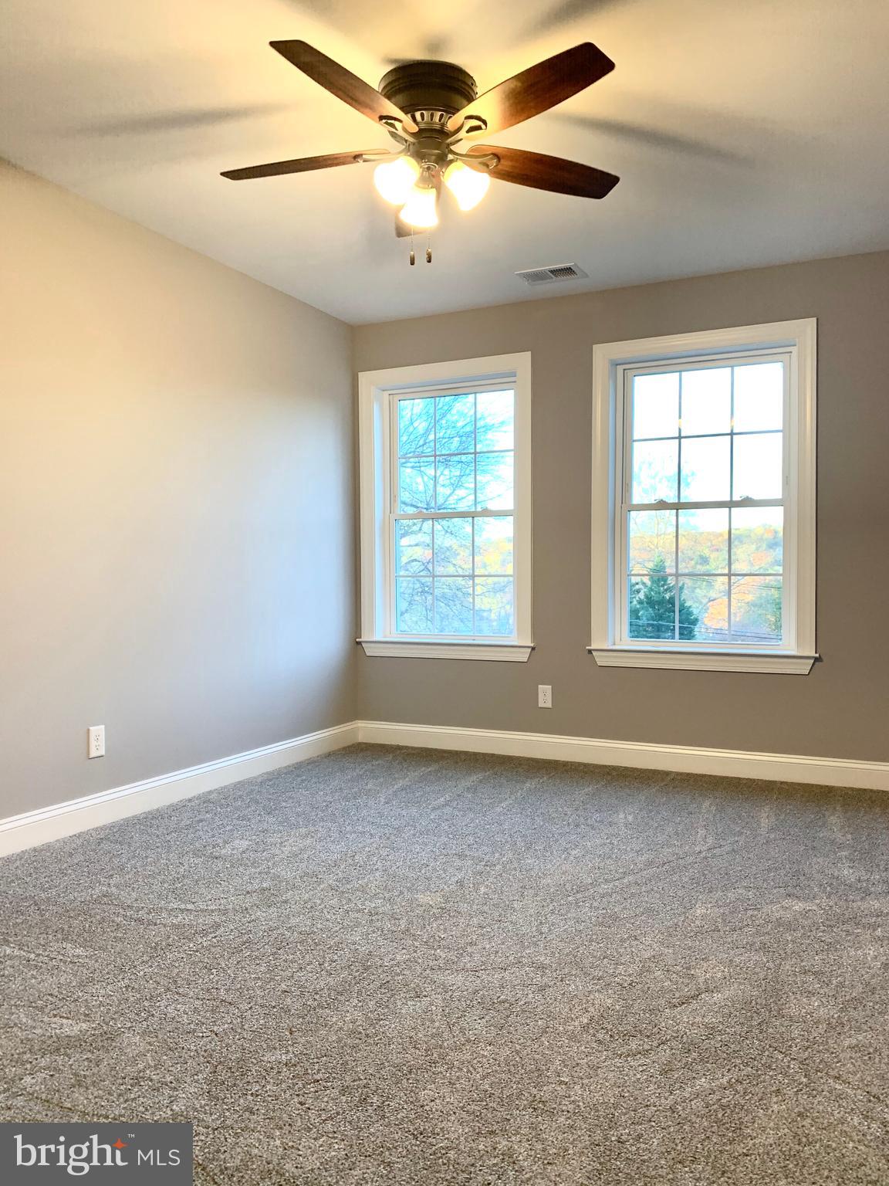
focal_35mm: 26
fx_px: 890
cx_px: 444
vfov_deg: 67.3
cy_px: 593
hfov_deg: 53.1
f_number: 1.8
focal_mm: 4.25
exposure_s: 1/60
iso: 100
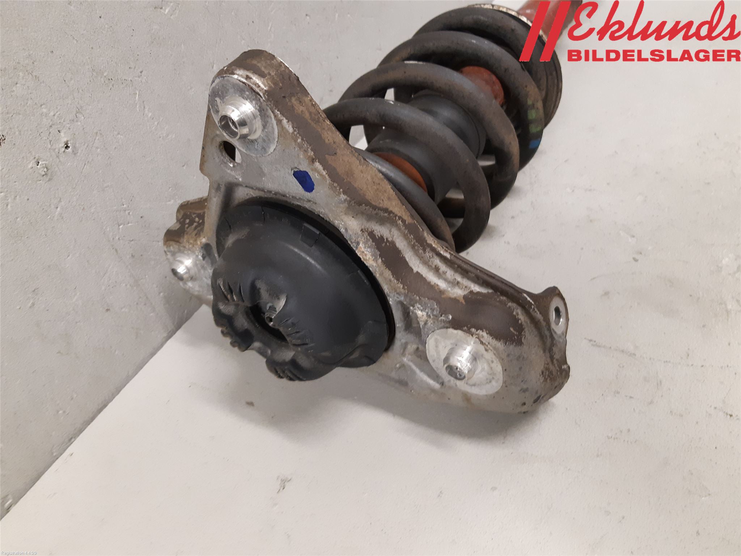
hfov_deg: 67.3
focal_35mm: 26
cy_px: 278
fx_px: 557
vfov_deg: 53.1
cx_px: 370
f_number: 1.7
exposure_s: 1/50
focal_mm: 3.93
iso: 250
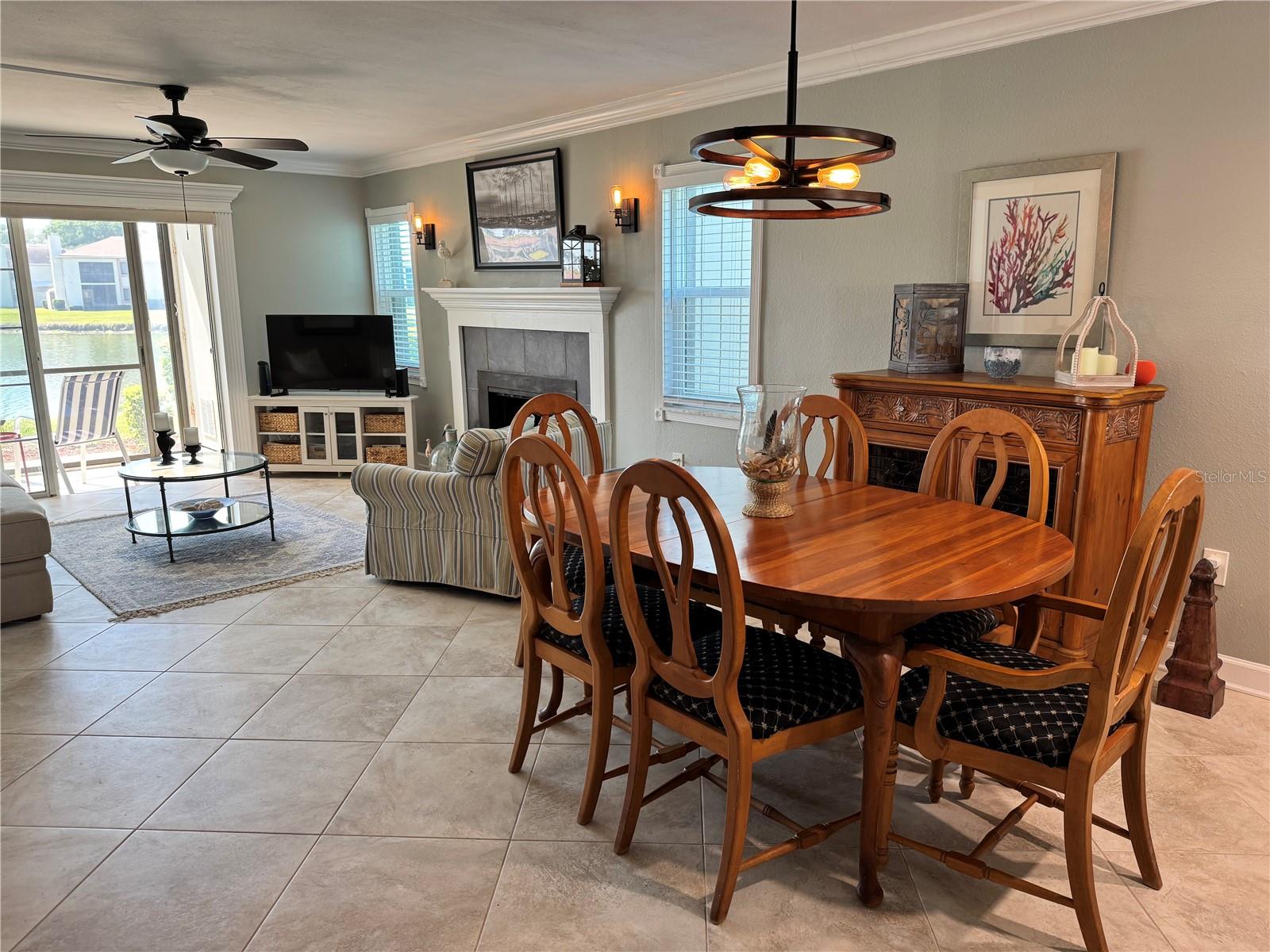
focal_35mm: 24
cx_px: 635
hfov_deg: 71.6
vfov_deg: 56.8
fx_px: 881
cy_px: 476
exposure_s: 1/60
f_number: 1.78
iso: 125
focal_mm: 6.76
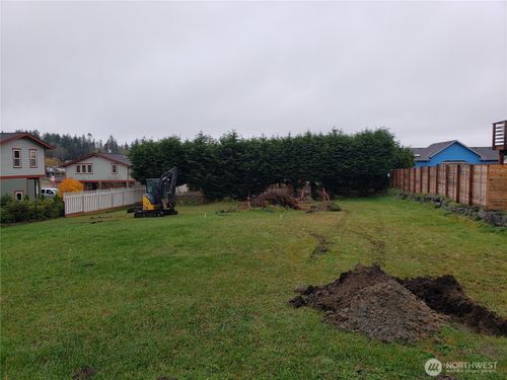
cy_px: 190
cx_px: 254
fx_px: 381
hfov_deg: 67.3
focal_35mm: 26
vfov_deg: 53.1
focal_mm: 4.3
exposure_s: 1/176
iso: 50
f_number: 2.4
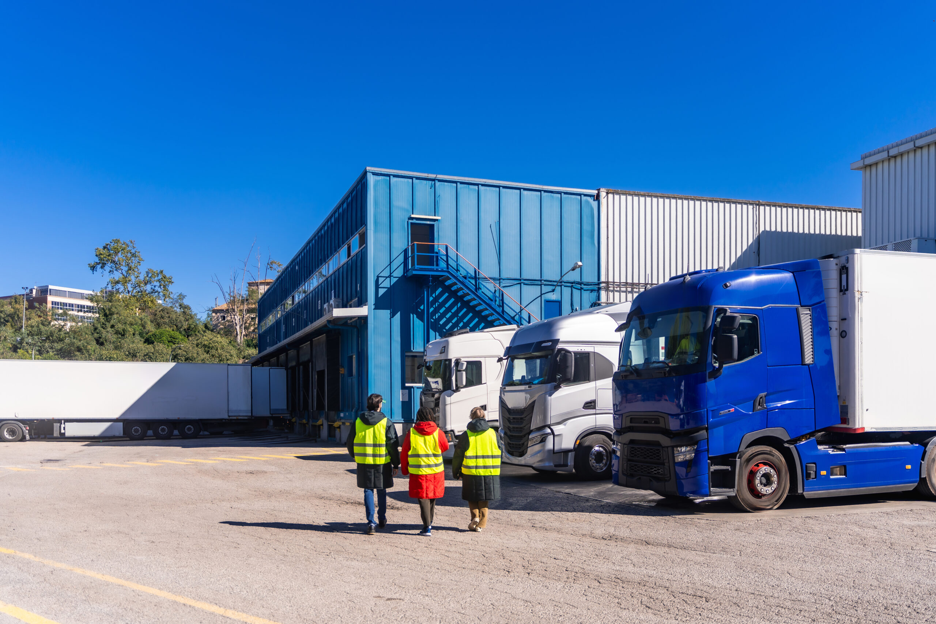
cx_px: 468
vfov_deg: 43.9
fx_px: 775
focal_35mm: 30
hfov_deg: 62.3
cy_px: 312
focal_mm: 29.8
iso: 100
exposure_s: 1/2000
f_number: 2.8
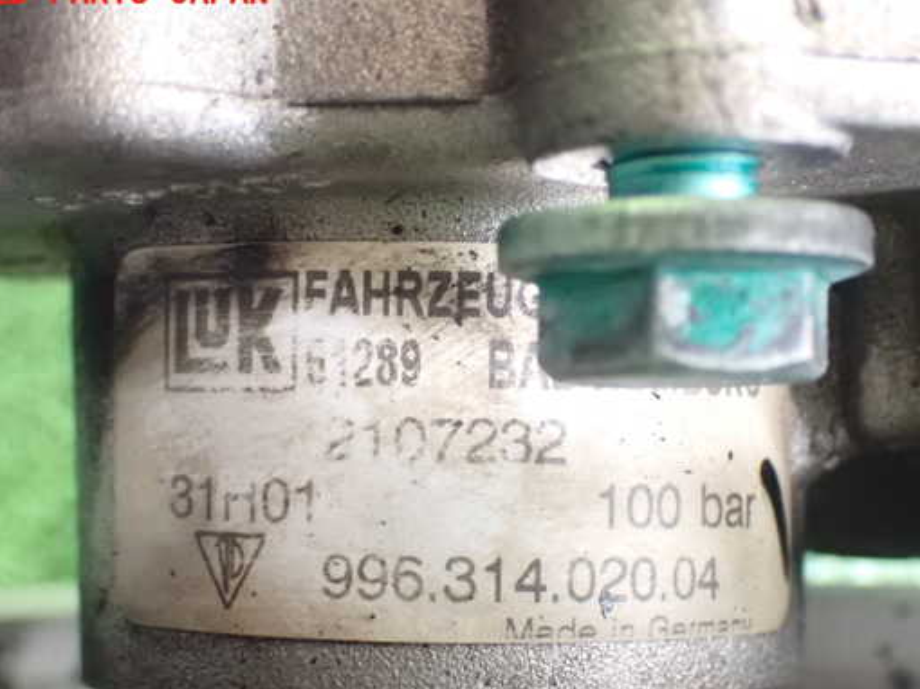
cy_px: 375
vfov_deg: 20.1
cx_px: 482
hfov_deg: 26.7
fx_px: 1939
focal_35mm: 73
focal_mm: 11.09
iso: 1600
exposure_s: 1/13
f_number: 3.6
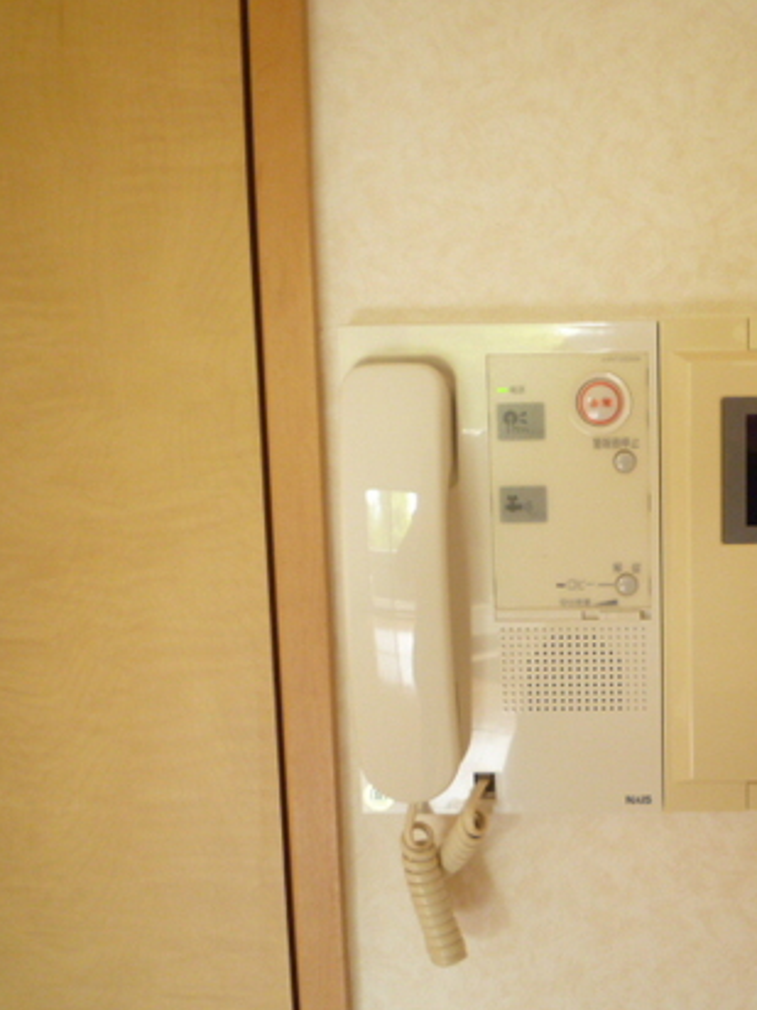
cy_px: 512
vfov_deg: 54.0
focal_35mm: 34
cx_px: 627
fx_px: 991
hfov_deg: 39.8
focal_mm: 4.4
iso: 320
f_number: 2.8
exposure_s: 1/30
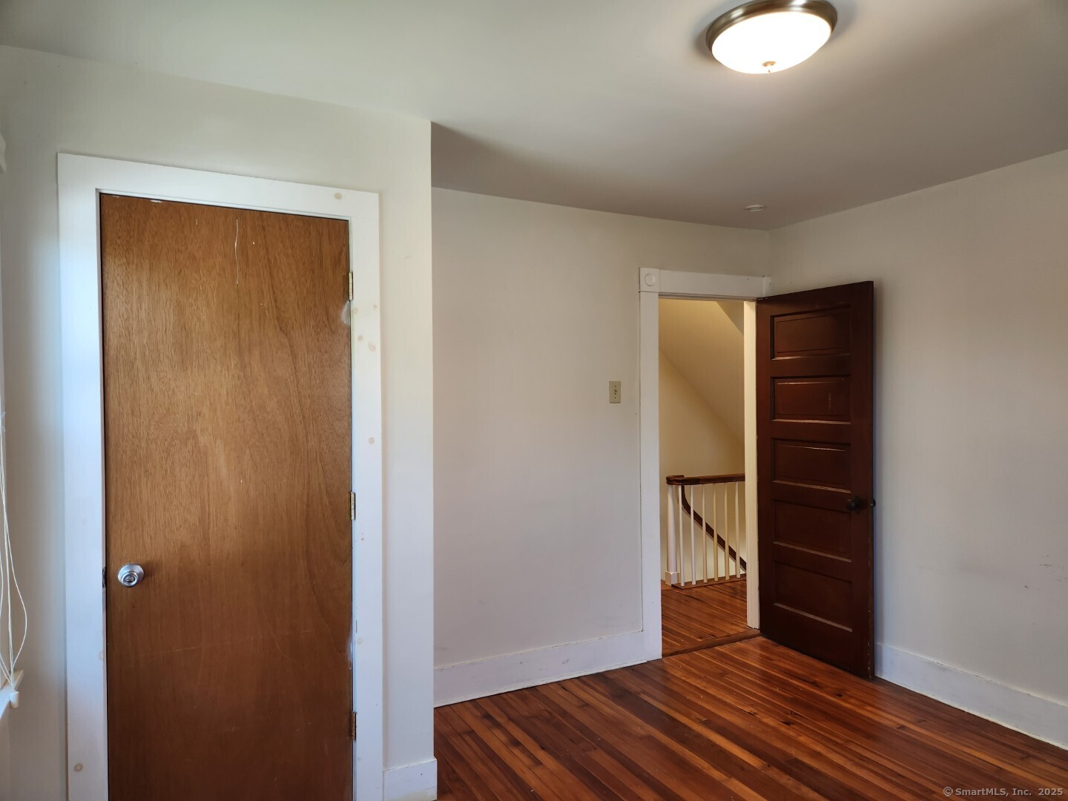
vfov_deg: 58.9
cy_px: 400
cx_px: 534
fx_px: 710
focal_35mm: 23
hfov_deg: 73.9
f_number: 1.8
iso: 100
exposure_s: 1/120
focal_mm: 5.4
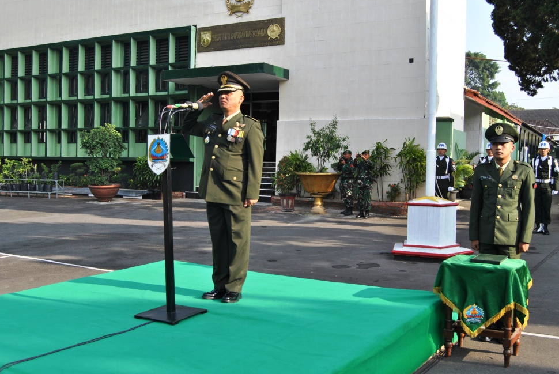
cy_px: 184
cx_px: 277
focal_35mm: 38
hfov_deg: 50.6
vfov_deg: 35.1
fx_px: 591
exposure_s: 1/160
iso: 100
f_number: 6.3
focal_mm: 24
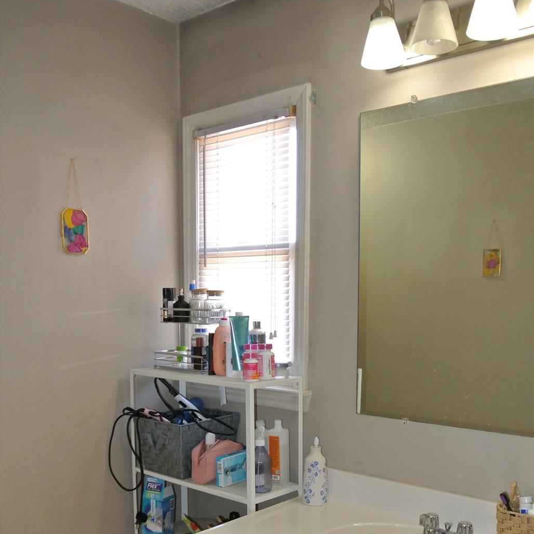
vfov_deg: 43.8
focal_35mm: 37
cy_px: 386
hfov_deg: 44.9
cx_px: 267
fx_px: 646
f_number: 3.5
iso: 640
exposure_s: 1/60
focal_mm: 11
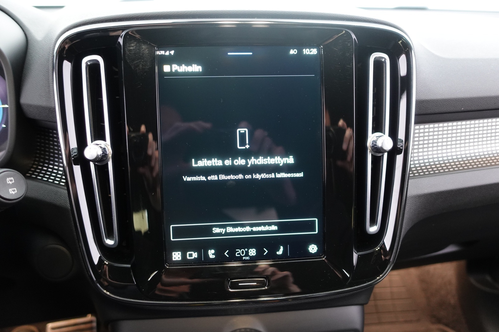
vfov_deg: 53.1
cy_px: 166
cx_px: 250
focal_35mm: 24
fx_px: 333
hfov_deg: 73.7
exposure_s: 1/8
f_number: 1.8
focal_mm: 9.4
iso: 800
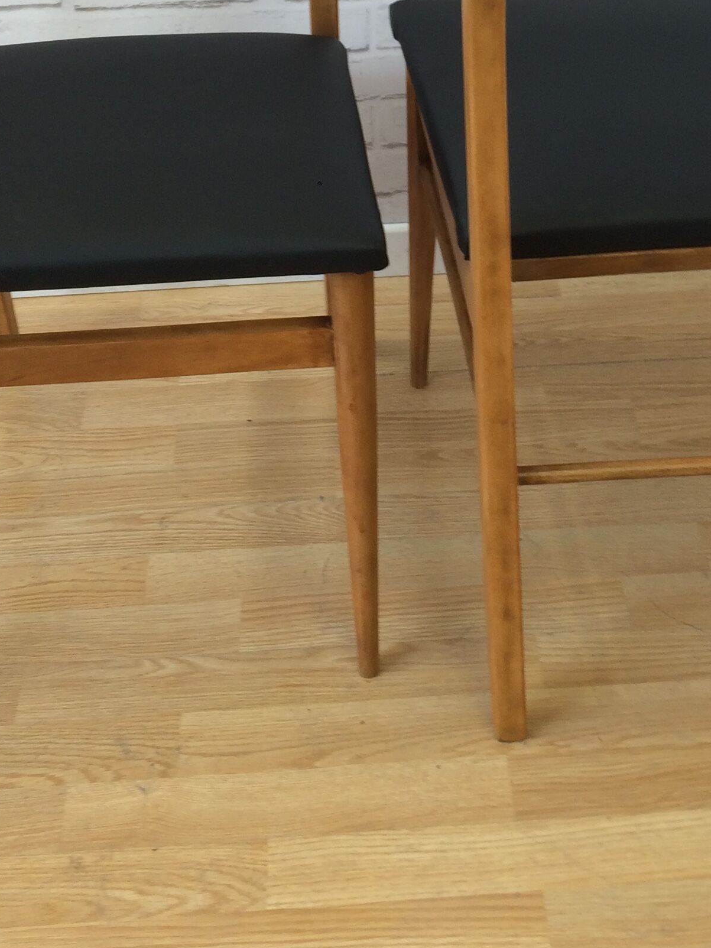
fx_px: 1616
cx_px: 413
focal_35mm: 59
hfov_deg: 24.8
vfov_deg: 31.0
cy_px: 72
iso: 40
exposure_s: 1/50
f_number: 2.2
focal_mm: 4.15
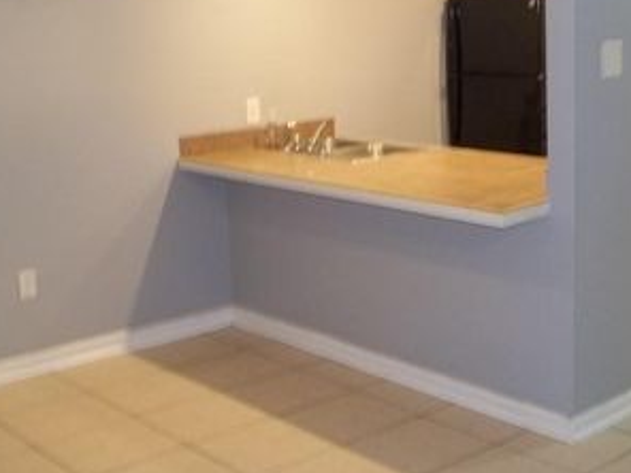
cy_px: 197
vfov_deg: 27.0
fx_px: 984
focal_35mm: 54
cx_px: 439
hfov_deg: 35.1
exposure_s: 1/30
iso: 160
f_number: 2.9
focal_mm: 5.7
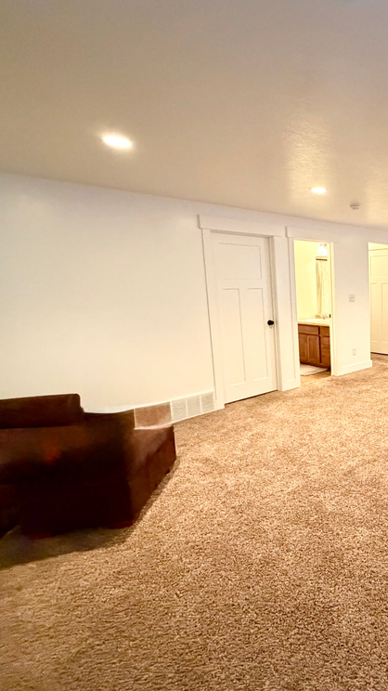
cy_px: 341
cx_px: 387
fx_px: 384
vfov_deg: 83.9
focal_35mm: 21
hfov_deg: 45.3
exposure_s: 1/60
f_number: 2.2
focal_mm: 2.22
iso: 800
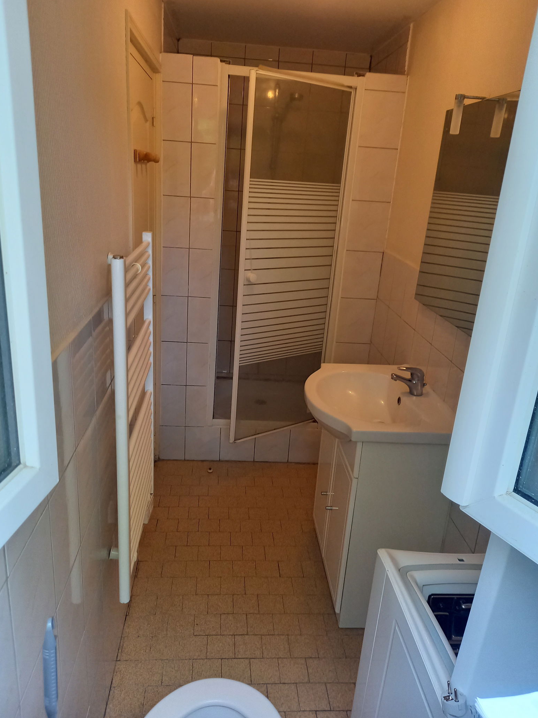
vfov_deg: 67.3
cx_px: 262
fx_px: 539
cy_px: 361
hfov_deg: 53.1
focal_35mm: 26
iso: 250
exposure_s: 1/49
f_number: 2
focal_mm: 4.6
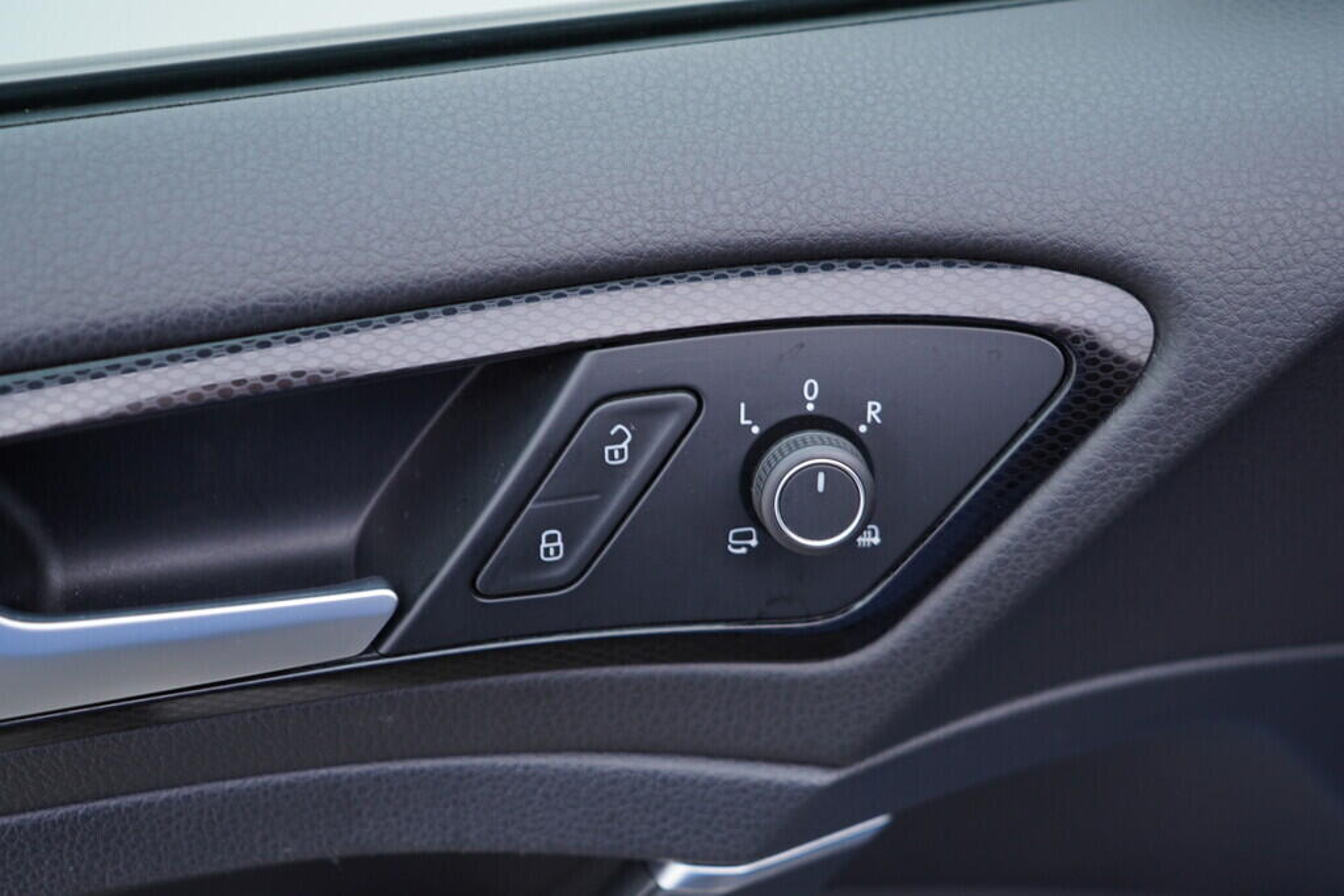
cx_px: 672
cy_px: 448
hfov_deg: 53.1
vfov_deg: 36.9
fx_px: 1344
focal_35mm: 36
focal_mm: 24
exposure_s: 1/40
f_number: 2.8
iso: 125
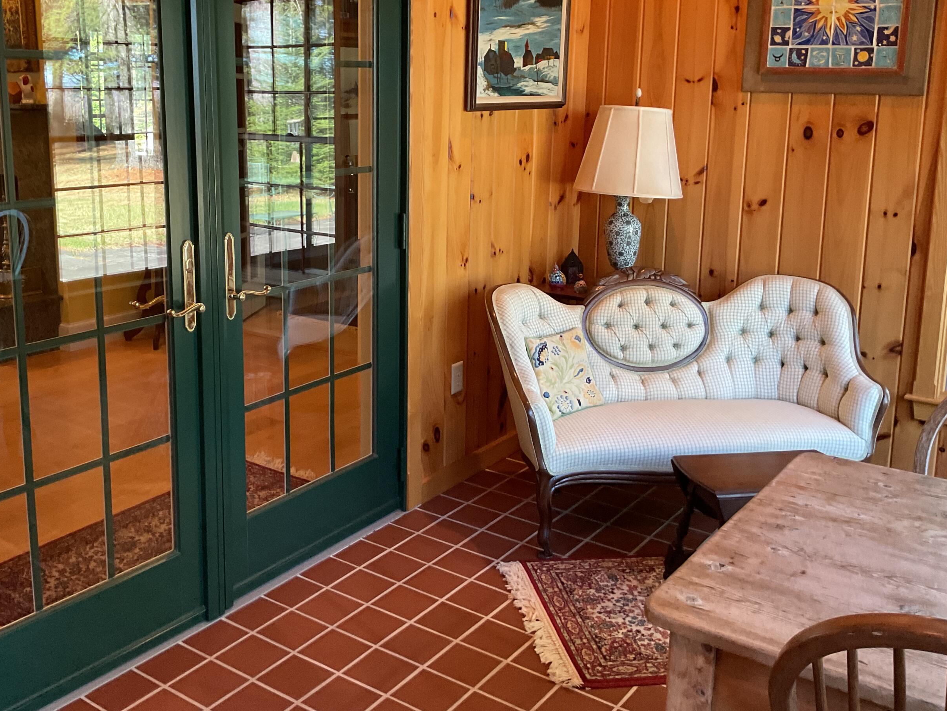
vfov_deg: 39.4
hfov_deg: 51.1
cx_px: 384
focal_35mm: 36
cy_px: 270
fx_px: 985
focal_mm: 3
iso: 200
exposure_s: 1/60
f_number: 1.8
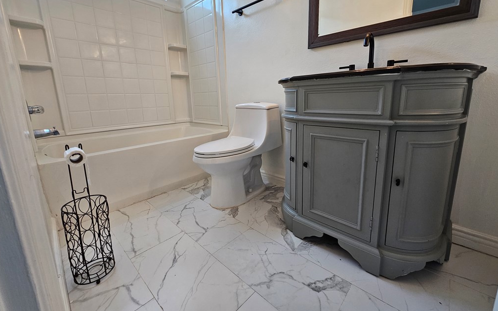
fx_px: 190
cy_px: 140
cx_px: 250
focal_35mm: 14
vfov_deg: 78.4
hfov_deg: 105.3
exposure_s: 1/60
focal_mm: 2.2
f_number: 2.2
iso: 125
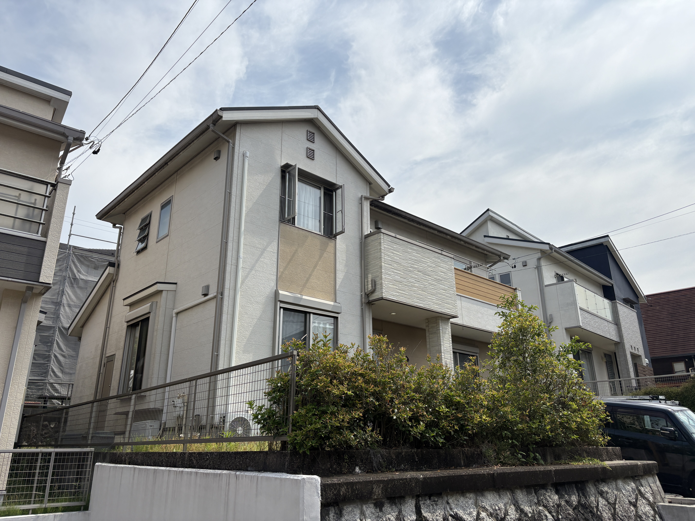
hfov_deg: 67.3
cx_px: 348
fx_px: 522
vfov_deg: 53.1
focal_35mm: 26
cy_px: 260
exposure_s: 1/5814
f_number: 1.6
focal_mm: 5.96
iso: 50
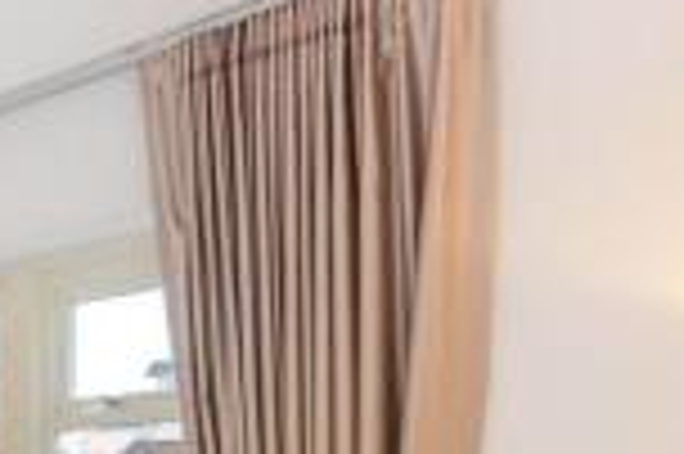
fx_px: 949
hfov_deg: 27.2
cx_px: -351
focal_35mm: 50
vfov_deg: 24.3
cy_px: 555
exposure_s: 1/15
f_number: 6.3
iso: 250
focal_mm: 16
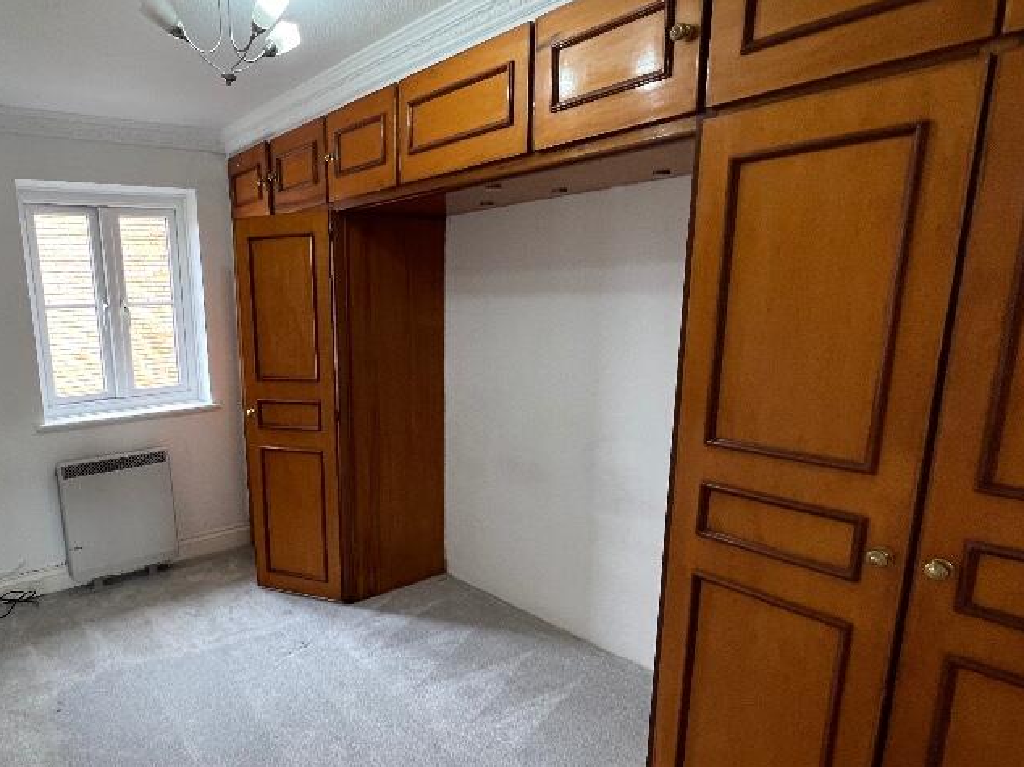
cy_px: 438
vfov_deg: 63.1
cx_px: 328
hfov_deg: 76.1
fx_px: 621
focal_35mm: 21
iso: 125
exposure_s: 1/50
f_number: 1.8
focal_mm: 1.57
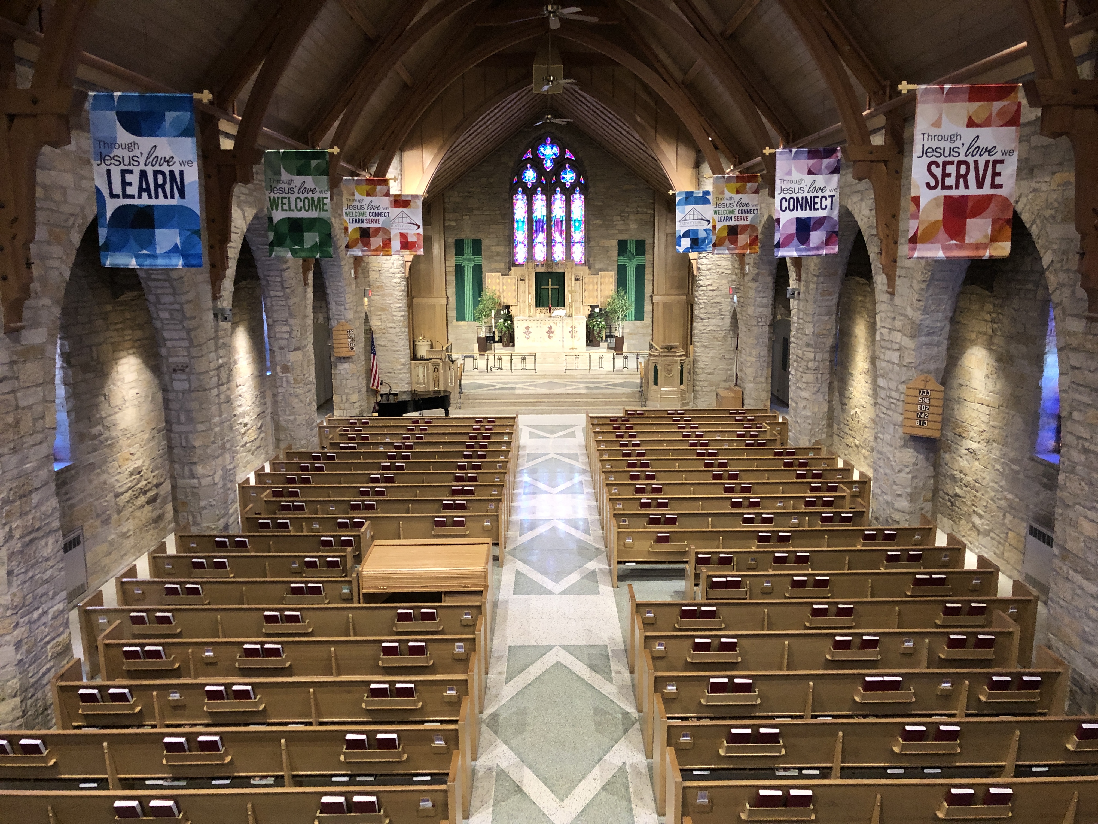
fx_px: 888
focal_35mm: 28
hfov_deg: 63.4
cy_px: 412
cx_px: 549
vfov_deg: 49.7
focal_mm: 4
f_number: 1.8
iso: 80
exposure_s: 1/15
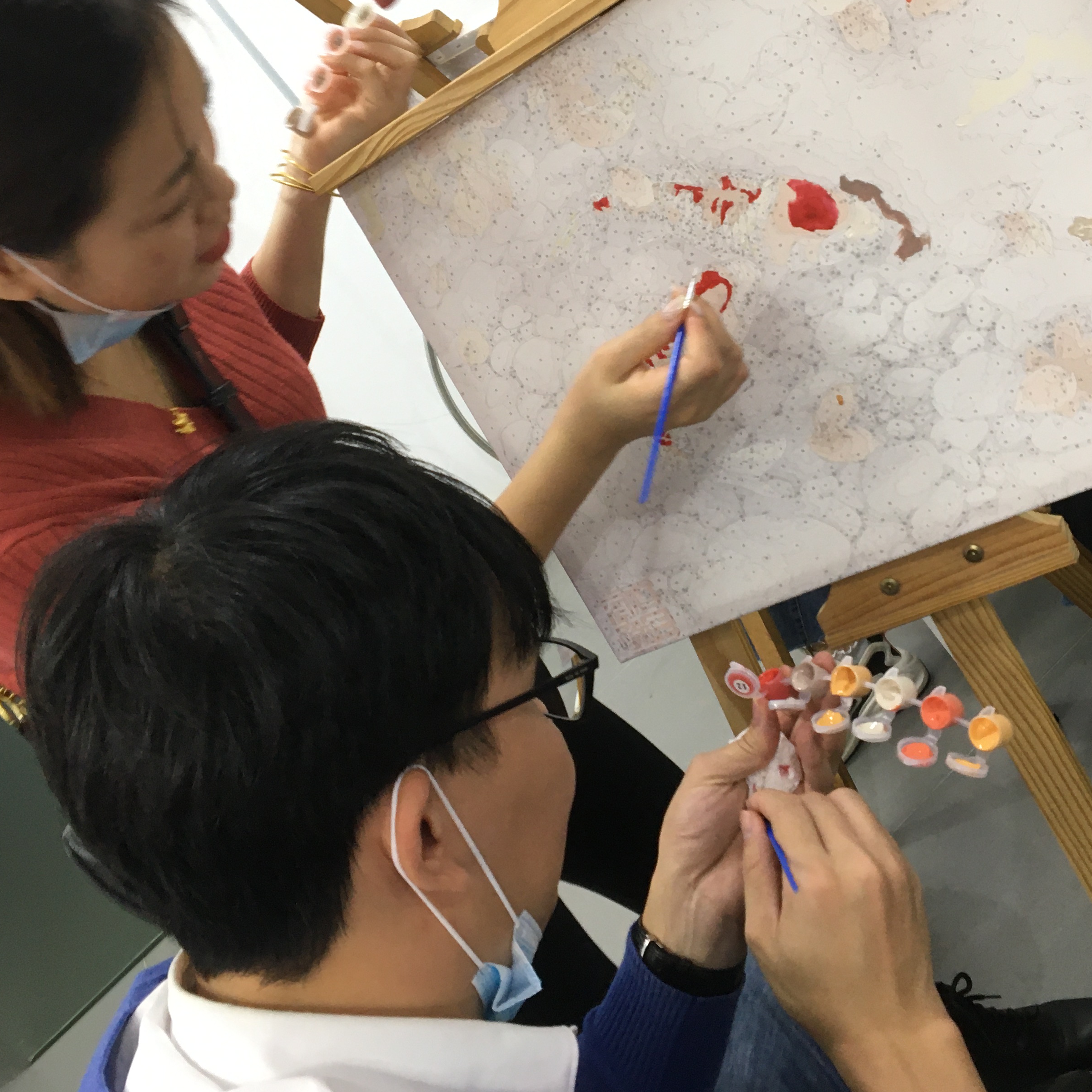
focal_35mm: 43
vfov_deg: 39.0
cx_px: 613
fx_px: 1535
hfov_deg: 39.1
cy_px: 443
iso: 100
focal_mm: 4.15
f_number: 2.2
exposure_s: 1/33
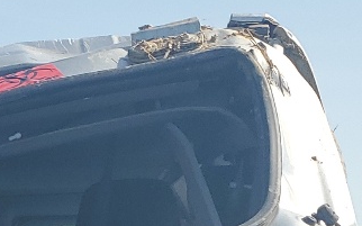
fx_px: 1351
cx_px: -70
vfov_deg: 8.5
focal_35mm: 137
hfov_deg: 14.8
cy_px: 589
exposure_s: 1/2500
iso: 50
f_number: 1.5
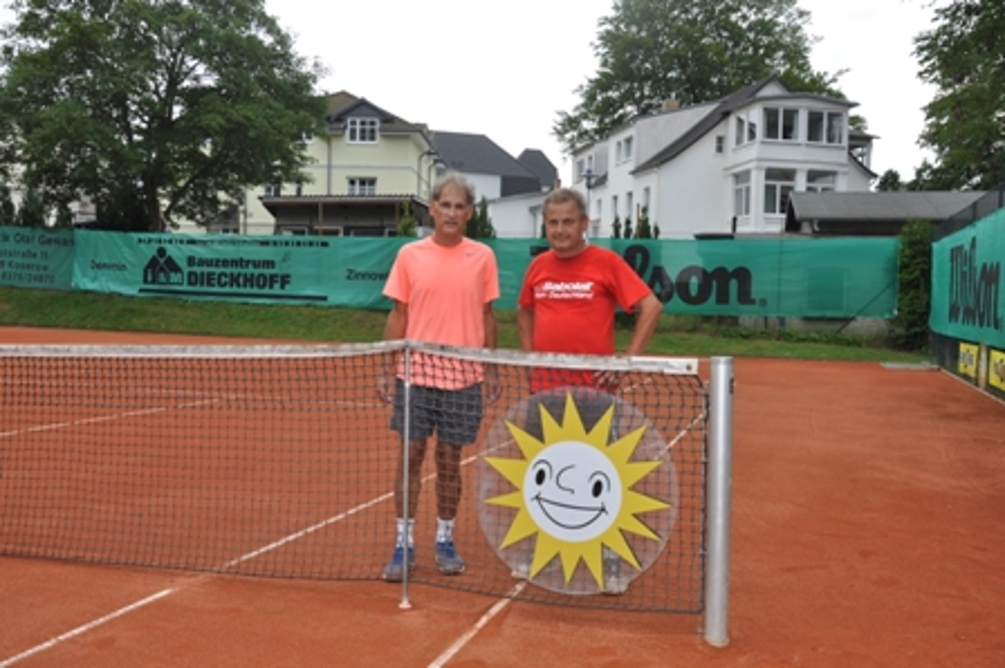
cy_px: 334
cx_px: 502
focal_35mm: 33
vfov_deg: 39.9
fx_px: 921
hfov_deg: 57.3
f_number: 9
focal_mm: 22
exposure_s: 1/200
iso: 200
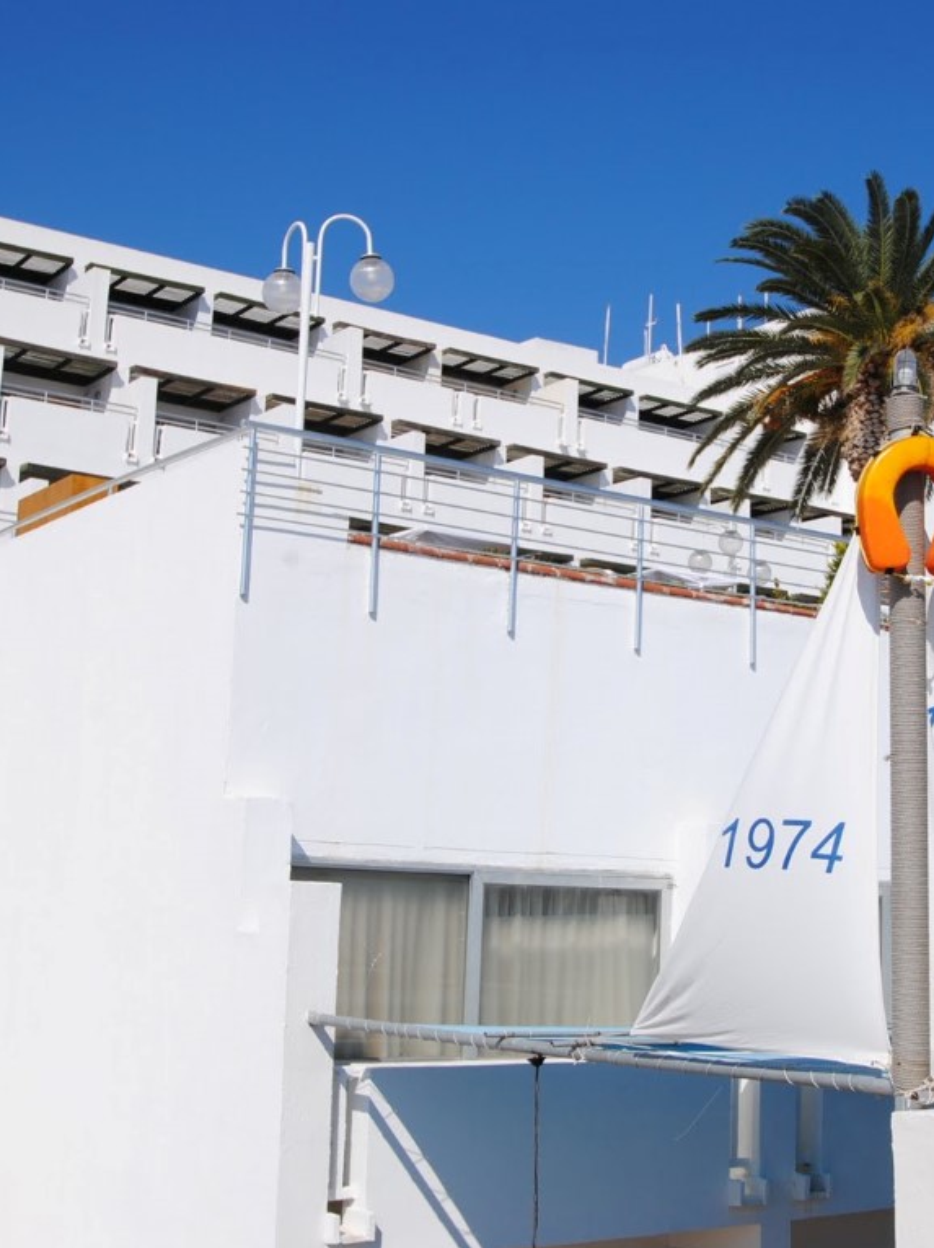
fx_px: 1872
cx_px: 672
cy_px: 625
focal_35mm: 52
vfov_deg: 36.8
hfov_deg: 27.7
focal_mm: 24
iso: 100
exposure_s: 1/320
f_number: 9
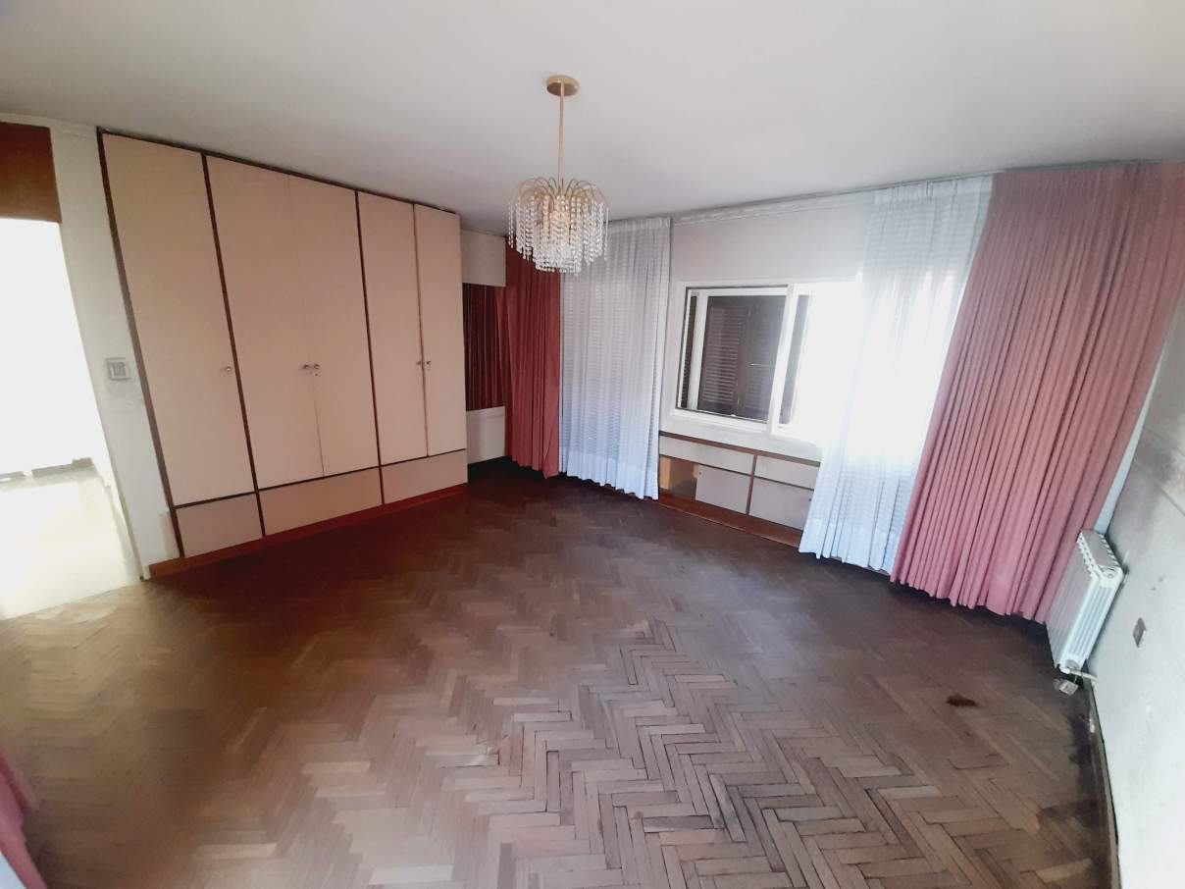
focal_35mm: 13
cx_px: 592
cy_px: 444
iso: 125
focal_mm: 1.42
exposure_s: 1/25
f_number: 2.2
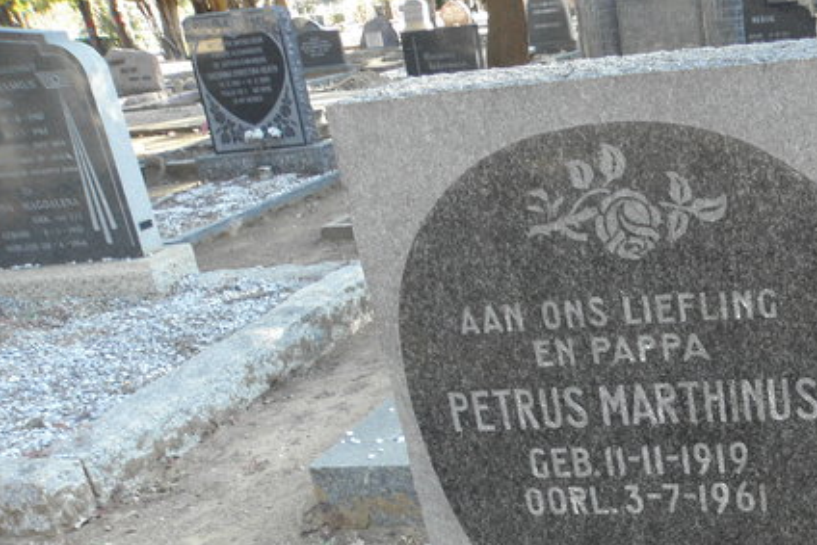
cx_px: 753
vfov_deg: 25.0
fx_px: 1158
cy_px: 574
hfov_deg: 36.2
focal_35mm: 51
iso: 64
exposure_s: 1/30
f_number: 2.8
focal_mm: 4.6
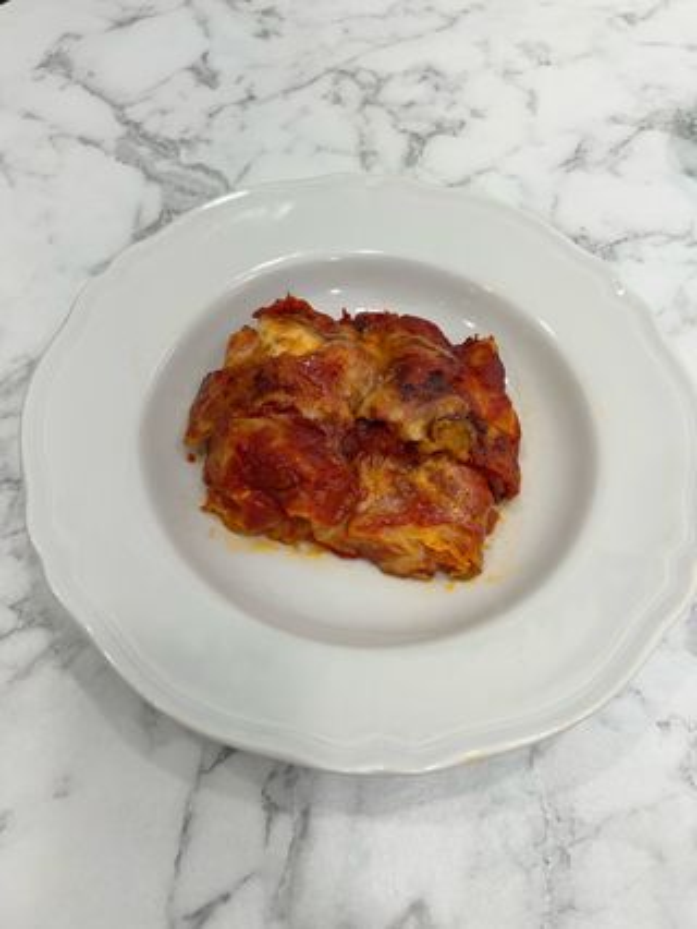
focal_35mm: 26
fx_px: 697
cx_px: 348
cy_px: 464
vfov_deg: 67.3
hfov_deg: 53.1
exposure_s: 1/140
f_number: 1.5
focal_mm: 5.7
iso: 32
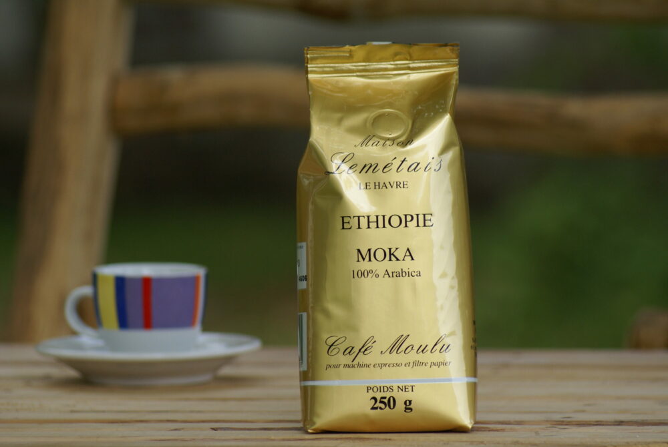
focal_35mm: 270
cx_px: 334
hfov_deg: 7.6
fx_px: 5017
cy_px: 224
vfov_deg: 5.1
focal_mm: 180
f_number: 5.6
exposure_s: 1/320
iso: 200
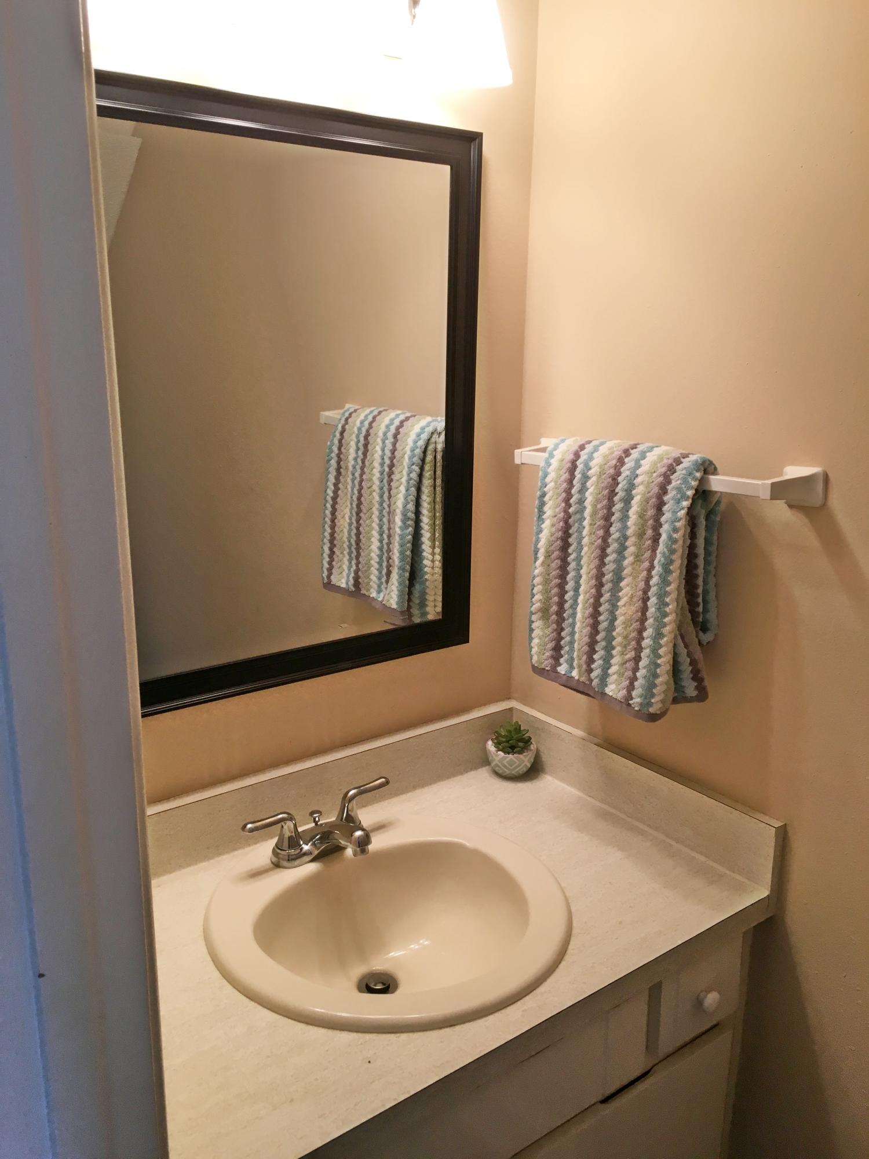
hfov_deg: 48.2
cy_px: 580
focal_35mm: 29
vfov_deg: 61.7
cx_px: 434
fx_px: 971
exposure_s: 1/30
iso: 25
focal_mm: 4.15
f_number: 2.2
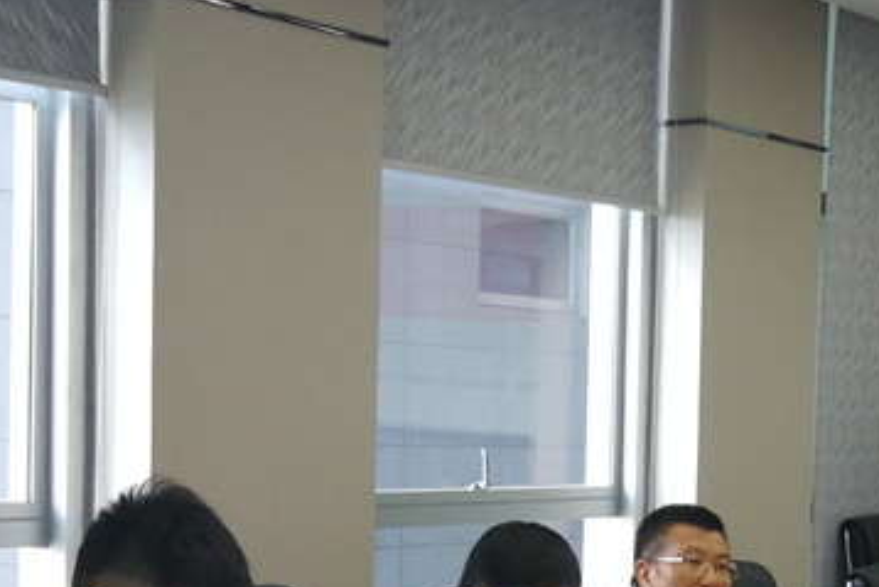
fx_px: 1930
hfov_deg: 24.3
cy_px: 533
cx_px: 913
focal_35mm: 79
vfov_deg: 17.0
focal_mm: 3.95
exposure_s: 1/50
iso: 200
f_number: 2.2
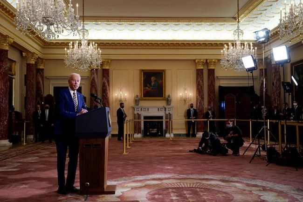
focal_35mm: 40
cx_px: 152
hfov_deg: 48.5
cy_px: 101
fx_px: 337
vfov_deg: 33.4
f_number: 4
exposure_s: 1/320
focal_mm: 40
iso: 1600
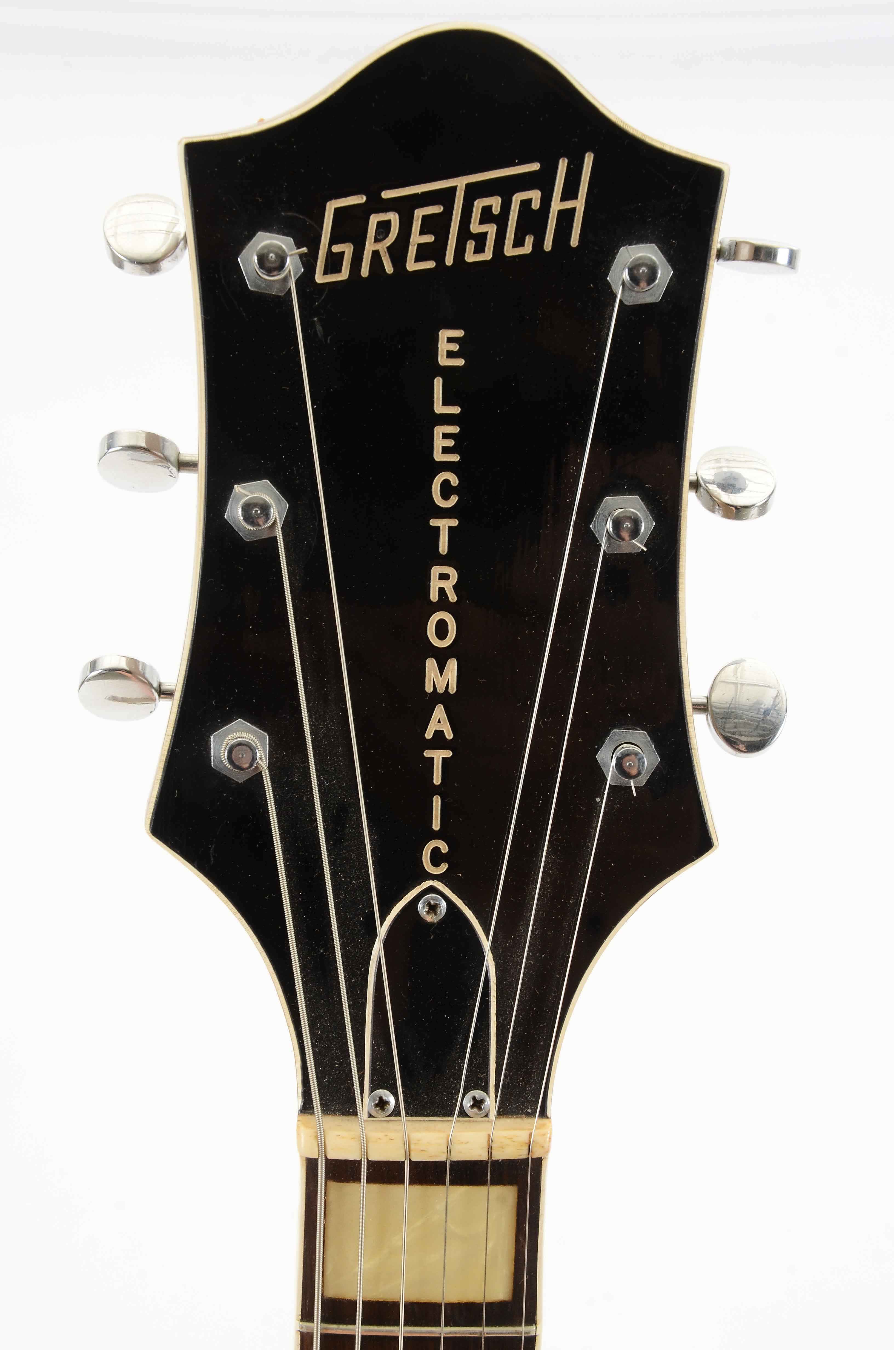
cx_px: 447
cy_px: 675
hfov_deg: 21.5
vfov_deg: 32.0
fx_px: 2357
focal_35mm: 63
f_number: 11
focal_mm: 42
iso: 400
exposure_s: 1/80
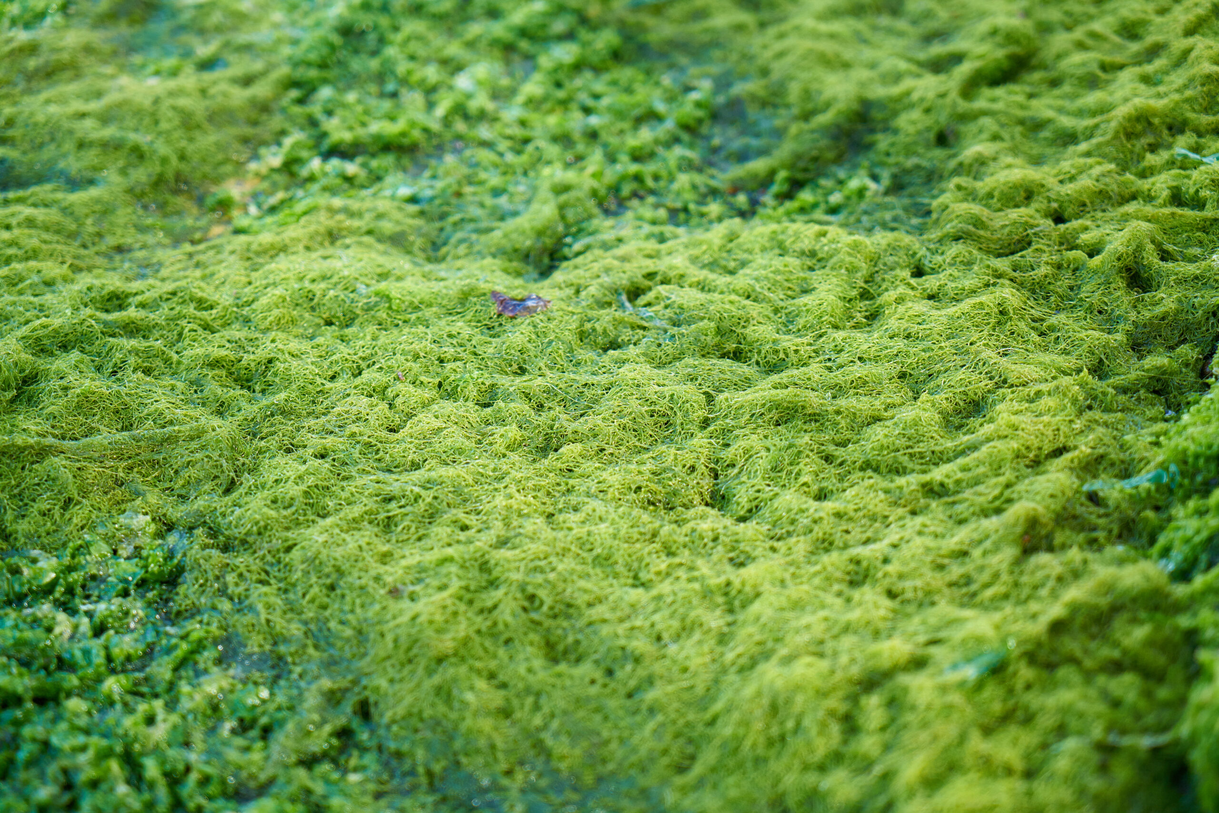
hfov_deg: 30.5
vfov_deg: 20.6
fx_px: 2235
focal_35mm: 66
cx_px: 610
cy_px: 406
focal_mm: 66
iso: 400
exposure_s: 1/400
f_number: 4
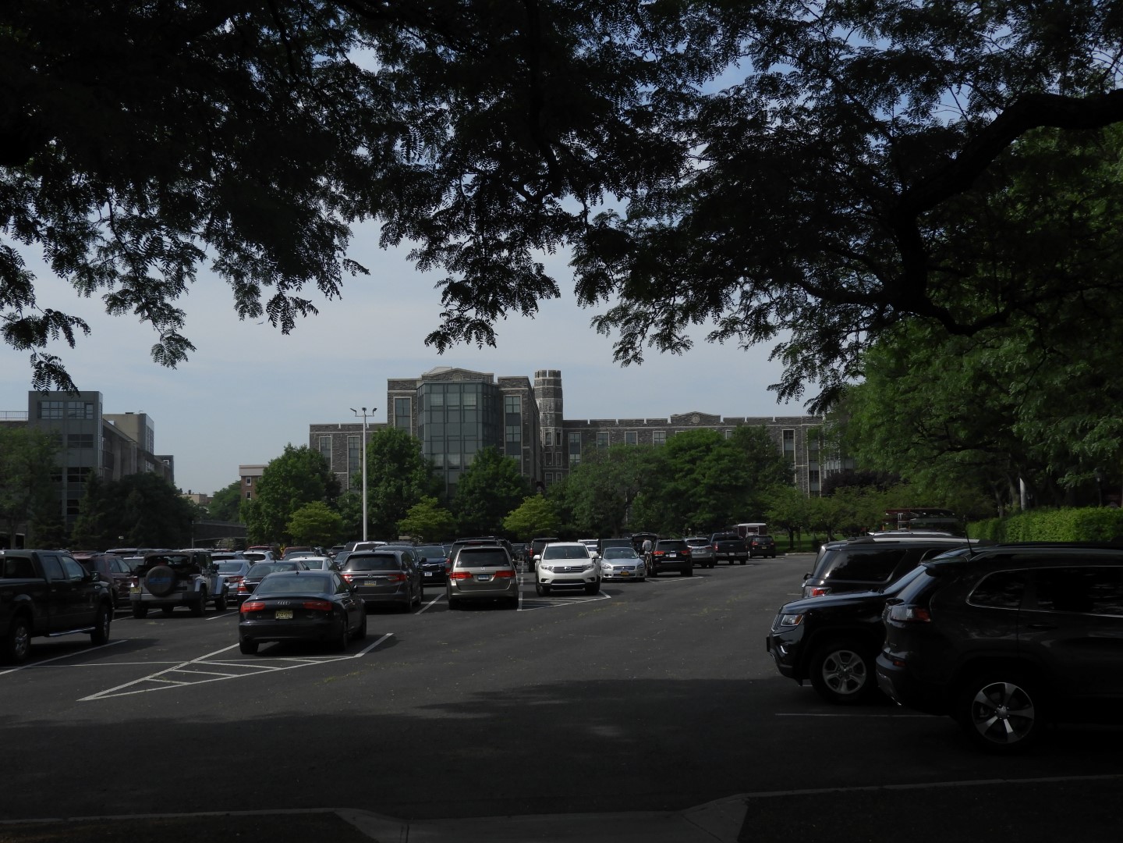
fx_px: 1298
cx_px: 562
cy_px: 422
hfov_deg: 46.8
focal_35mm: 40
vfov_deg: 36.0
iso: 100
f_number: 3.8
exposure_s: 1/1600
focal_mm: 7.2
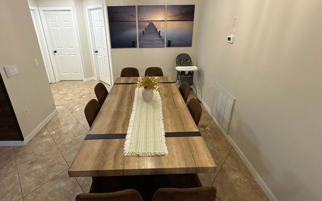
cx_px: 149
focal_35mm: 17
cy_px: 76
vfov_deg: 67.0
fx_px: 149
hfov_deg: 94.2
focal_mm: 2.22
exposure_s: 1/60
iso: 160
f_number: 2.2
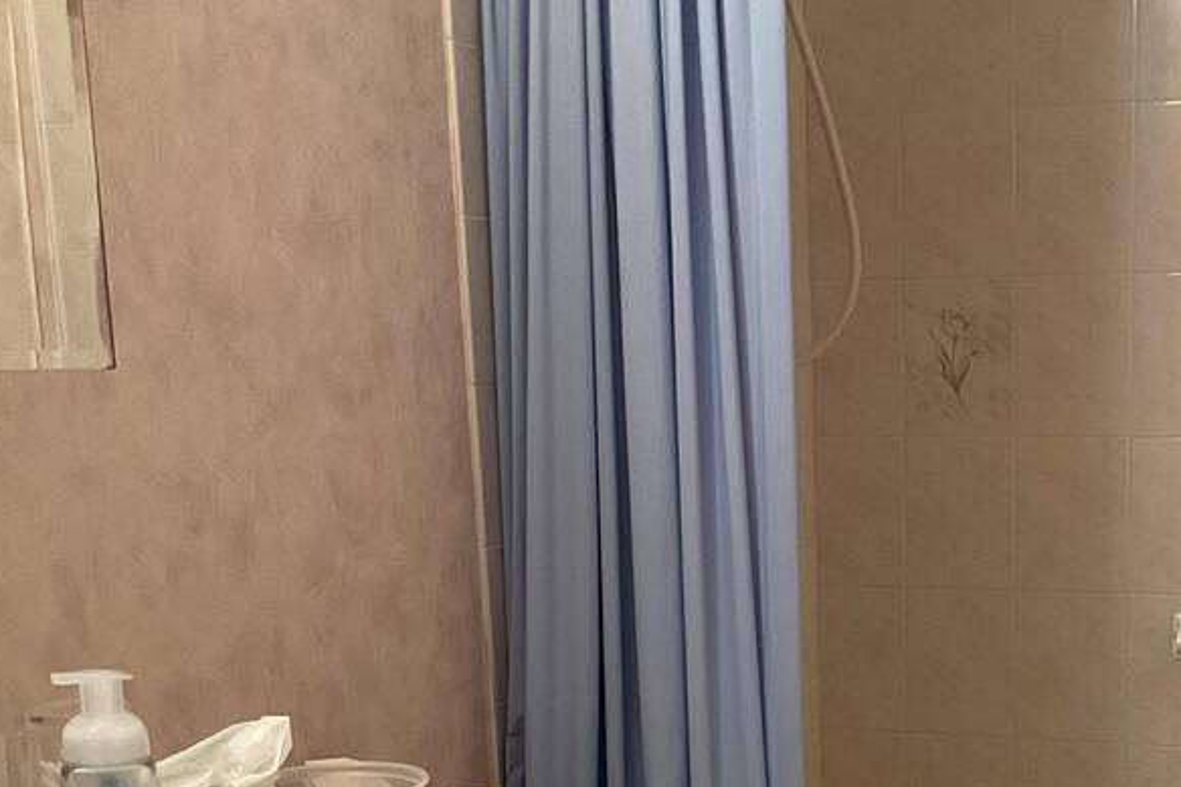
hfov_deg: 31.6
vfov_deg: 21.0
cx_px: 940
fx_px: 2033
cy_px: 829
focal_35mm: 62
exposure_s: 1/60
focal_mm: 3
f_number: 1.8
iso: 100
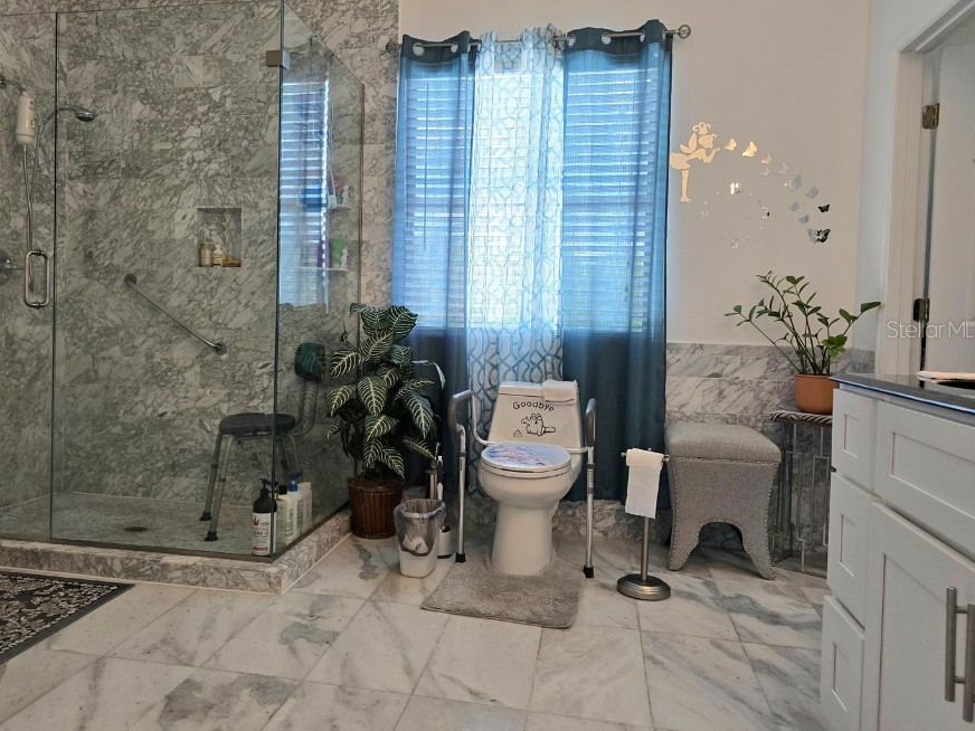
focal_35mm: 27
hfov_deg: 65.0
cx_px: 419
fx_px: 760
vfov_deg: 51.3
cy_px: 329
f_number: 1.7
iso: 160
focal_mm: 6.3
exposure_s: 1/120
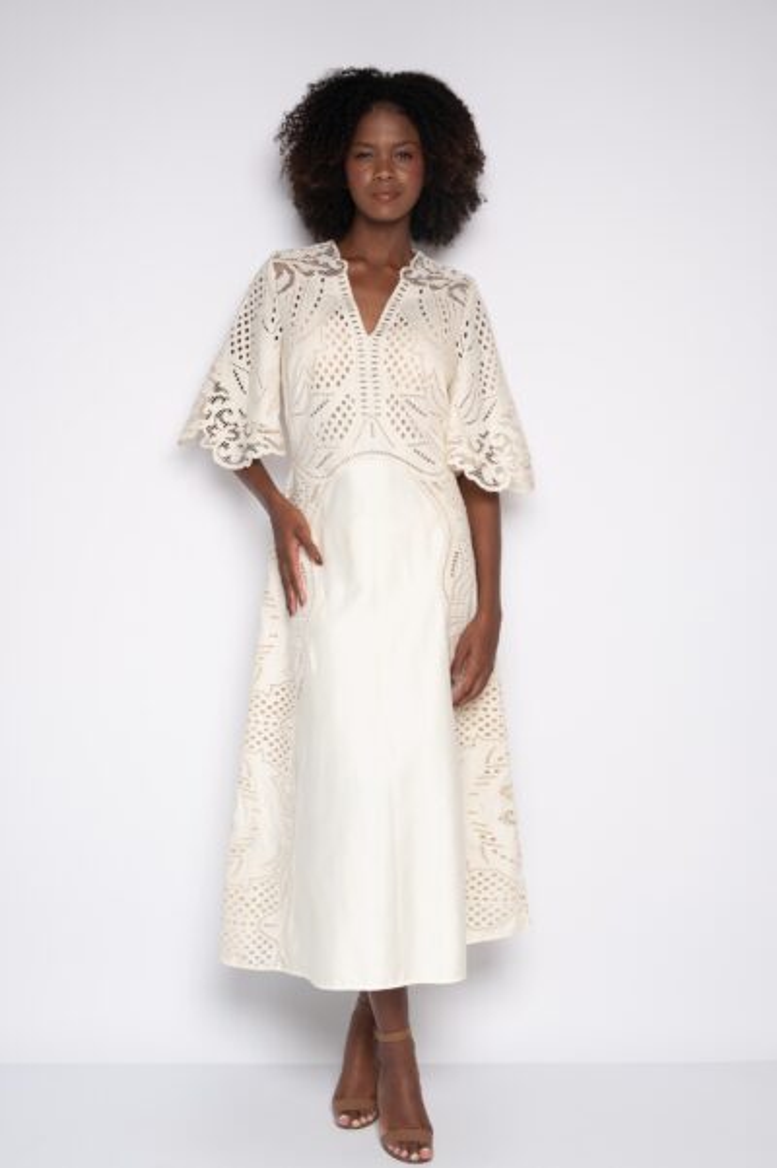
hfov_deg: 31.9
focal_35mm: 42
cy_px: 584
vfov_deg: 46.4
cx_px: 388
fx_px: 1361
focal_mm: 42
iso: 200
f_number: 5.6
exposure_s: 1/160
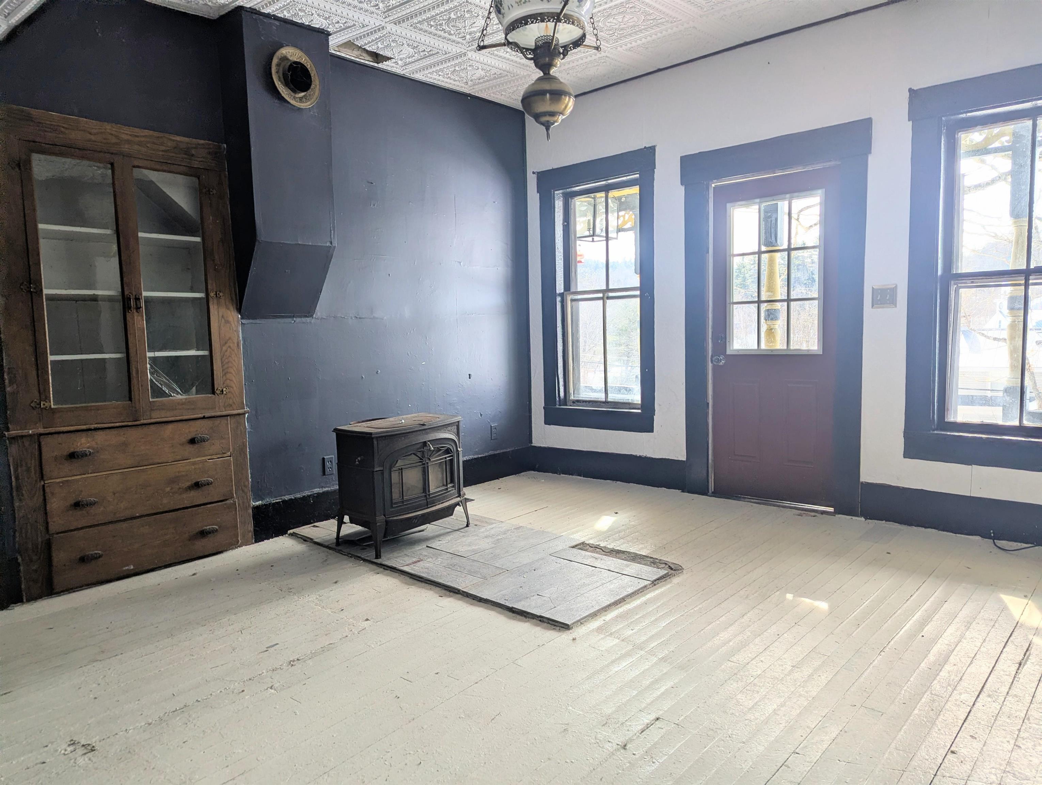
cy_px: 392
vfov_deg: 56.9
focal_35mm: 24
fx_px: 723
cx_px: 521
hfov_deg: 71.5
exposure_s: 1/198
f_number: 1.85
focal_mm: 6.81
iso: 45
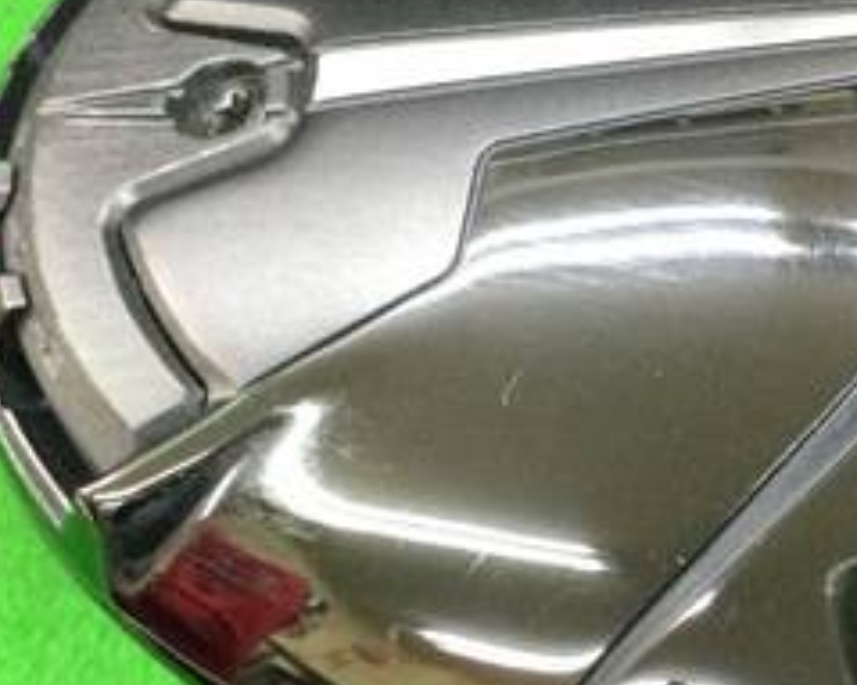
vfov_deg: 18.9
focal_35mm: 81
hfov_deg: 23.2
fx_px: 2054
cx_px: 696
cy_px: 463
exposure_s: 1/24
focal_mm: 3.3
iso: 200
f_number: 2.4
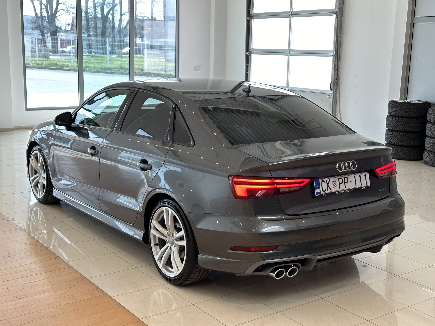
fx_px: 603
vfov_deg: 30.3
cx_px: 218
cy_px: 163
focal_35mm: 48
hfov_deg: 39.7
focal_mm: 6.86
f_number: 1.78
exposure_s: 1/100
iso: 64
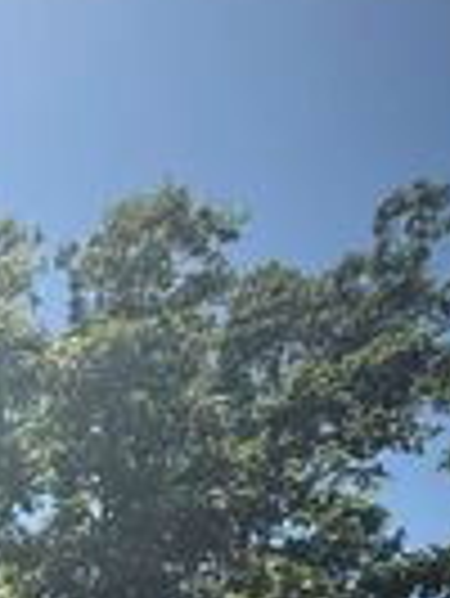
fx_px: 1211
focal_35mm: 70
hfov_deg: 14.7
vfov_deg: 24.2
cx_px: -590
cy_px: 785
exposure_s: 1/1497
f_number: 2.2
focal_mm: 2.22
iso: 50
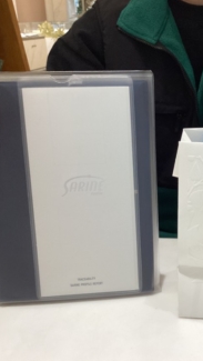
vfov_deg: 44.6
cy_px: 182
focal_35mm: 46
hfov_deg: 25.2
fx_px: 440
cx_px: 181
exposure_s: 1/120
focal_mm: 3.3
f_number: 2.4
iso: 40
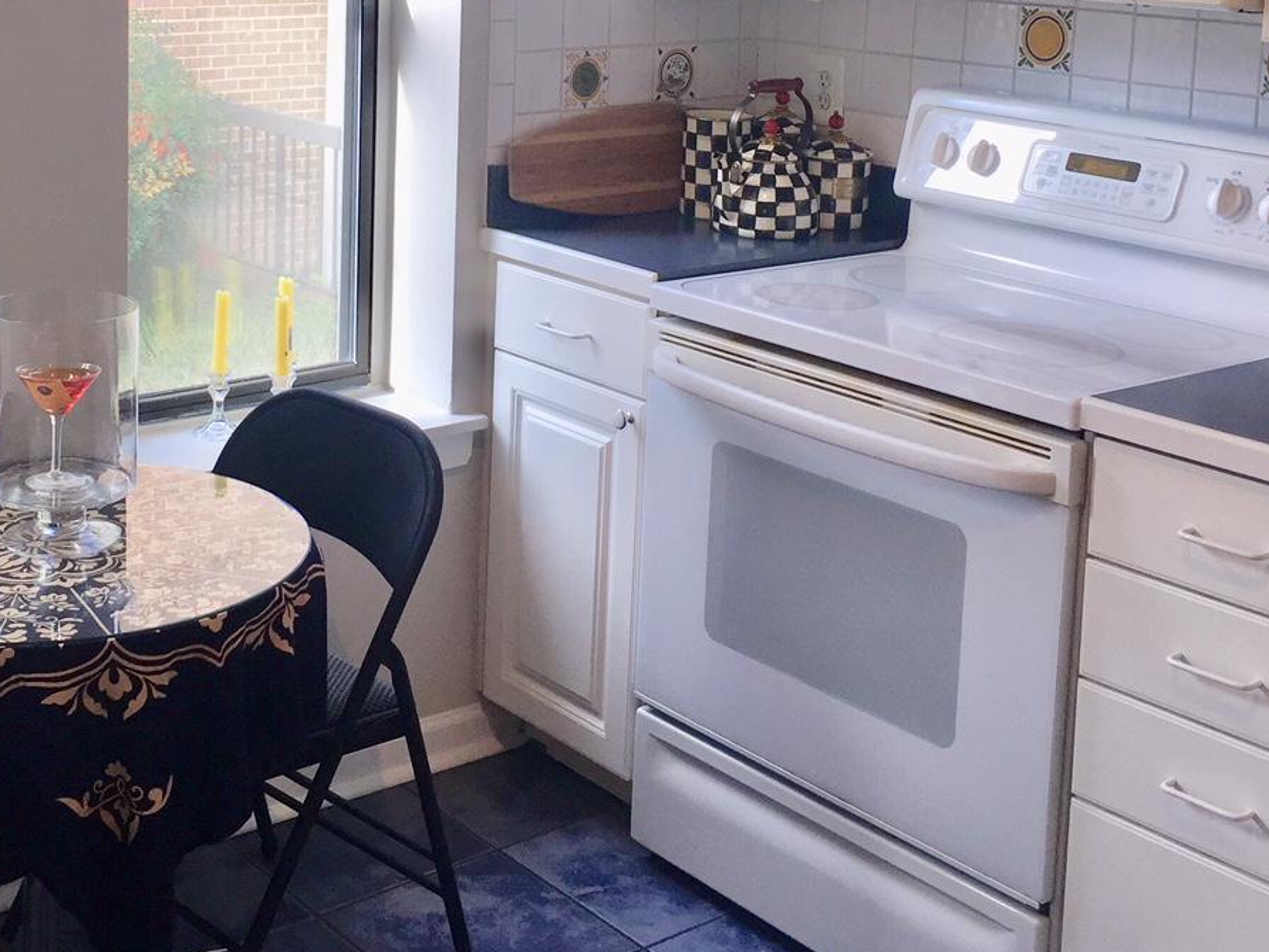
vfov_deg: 26.8
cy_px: 131
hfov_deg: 35.9
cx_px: 442
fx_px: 1943
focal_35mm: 53
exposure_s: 1/120
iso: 50
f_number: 2.2
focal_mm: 4.15
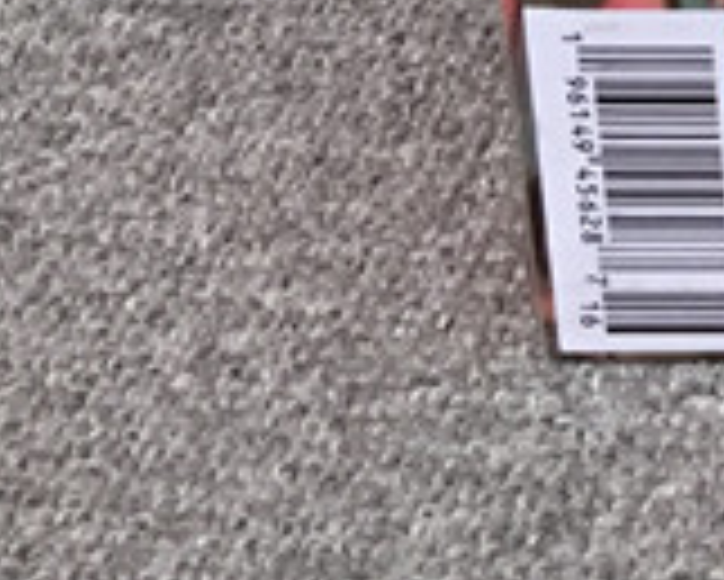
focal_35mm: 169
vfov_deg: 8.3
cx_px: 1605
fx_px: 3623
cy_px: -857
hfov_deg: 10.2
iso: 40
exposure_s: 1/100
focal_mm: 3.3
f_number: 2.4
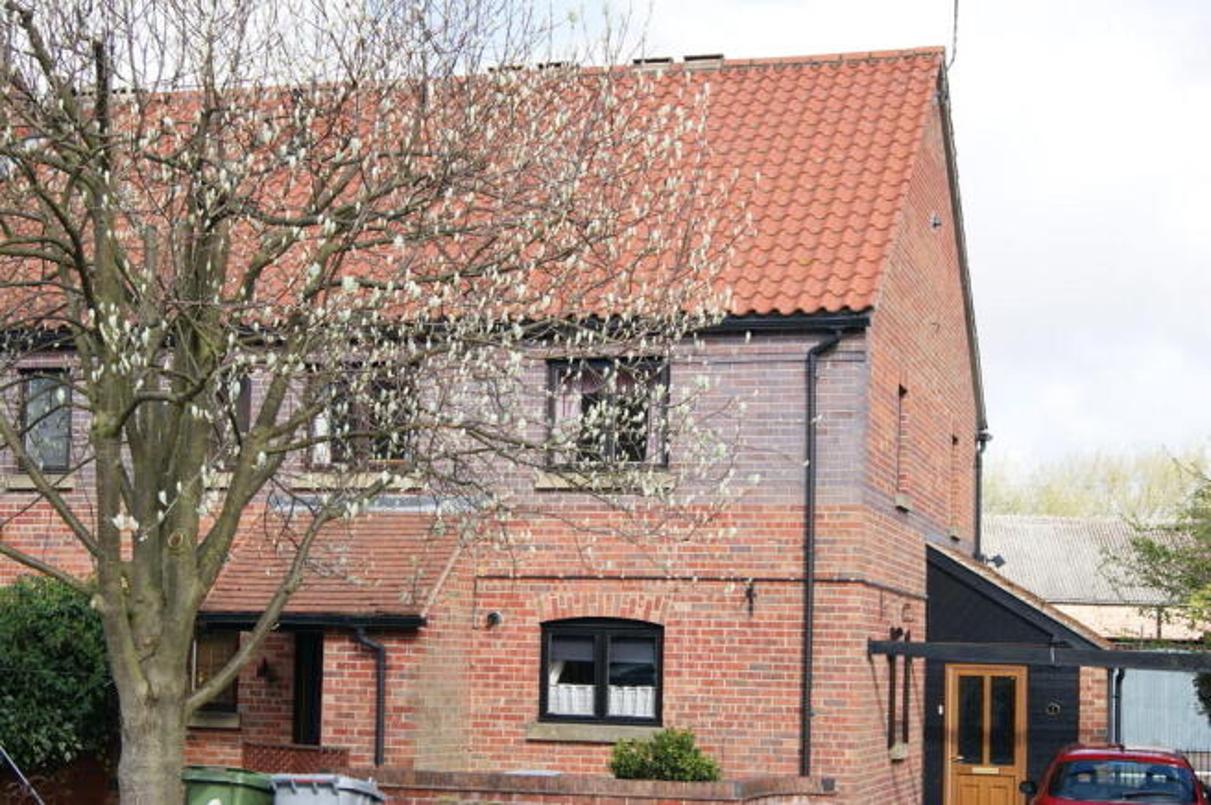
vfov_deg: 22.6
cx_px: 606
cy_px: 402
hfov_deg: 33.4
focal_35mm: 60
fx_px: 2016
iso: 100
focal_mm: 40
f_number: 9
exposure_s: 1/160
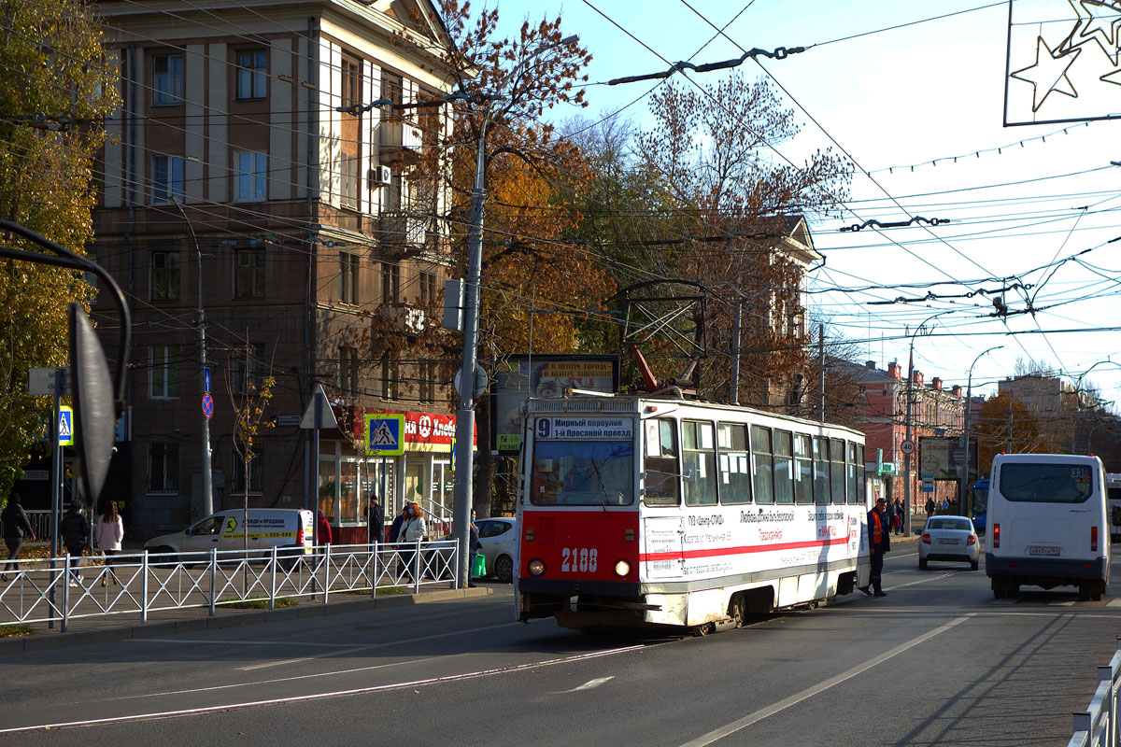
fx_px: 2117
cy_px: 374
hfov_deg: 29.7
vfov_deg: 20.0
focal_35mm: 68
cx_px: 560
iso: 160
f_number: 4
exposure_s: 1/500
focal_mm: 25.32
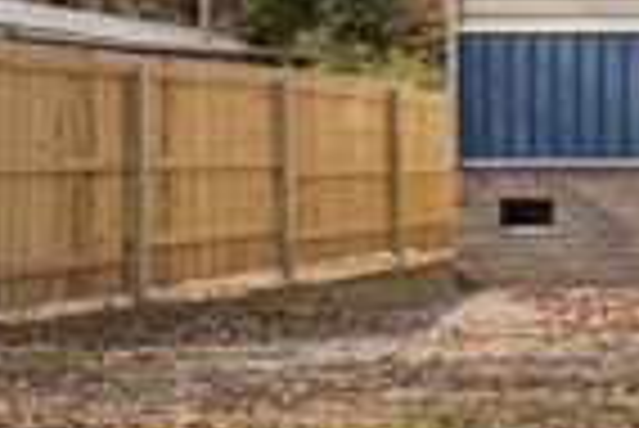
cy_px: 164
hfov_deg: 19.5
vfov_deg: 15.6
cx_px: 1012
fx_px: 1564
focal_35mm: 88
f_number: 8
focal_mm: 17
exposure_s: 1/160
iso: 100
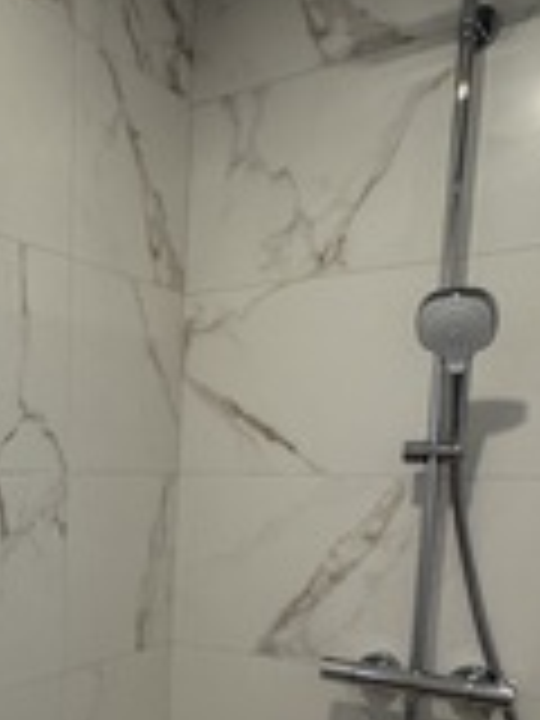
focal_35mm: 42
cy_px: 594
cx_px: 9
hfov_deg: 31.9
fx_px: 874
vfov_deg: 42.4
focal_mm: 2.22
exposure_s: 1/100
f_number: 2.2
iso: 250
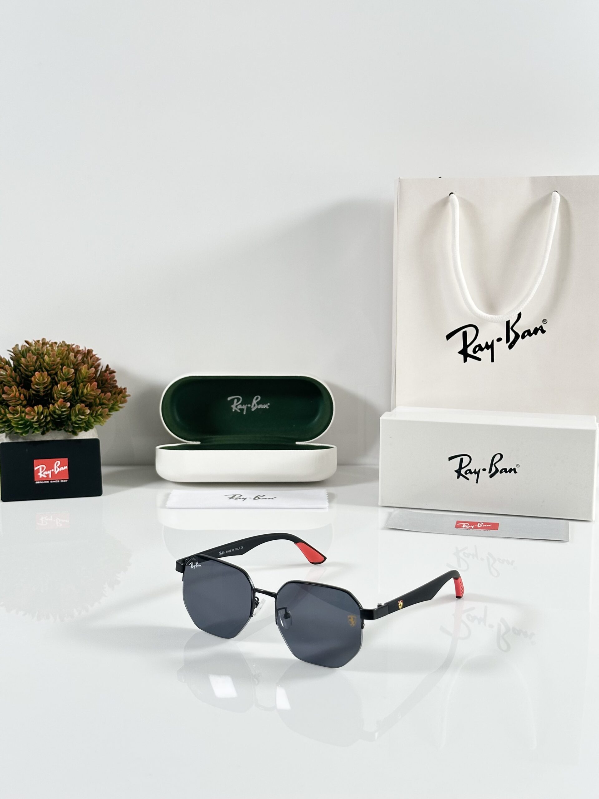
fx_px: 1107
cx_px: 300
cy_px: 400
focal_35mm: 48
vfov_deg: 39.7
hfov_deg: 30.3
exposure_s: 1/104
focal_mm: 6.86
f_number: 1.78
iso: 80
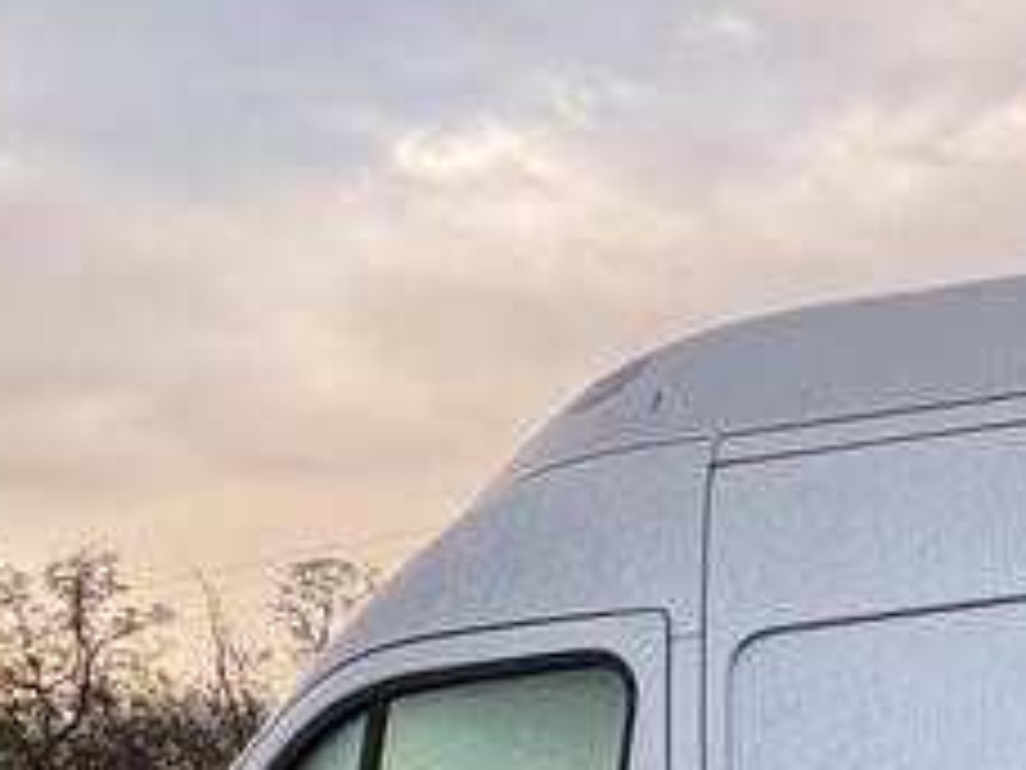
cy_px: 887
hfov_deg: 26.1
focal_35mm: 55
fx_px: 1630
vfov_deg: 24.4
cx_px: 1521
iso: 40
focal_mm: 2.22
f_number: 2.2
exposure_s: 1/149
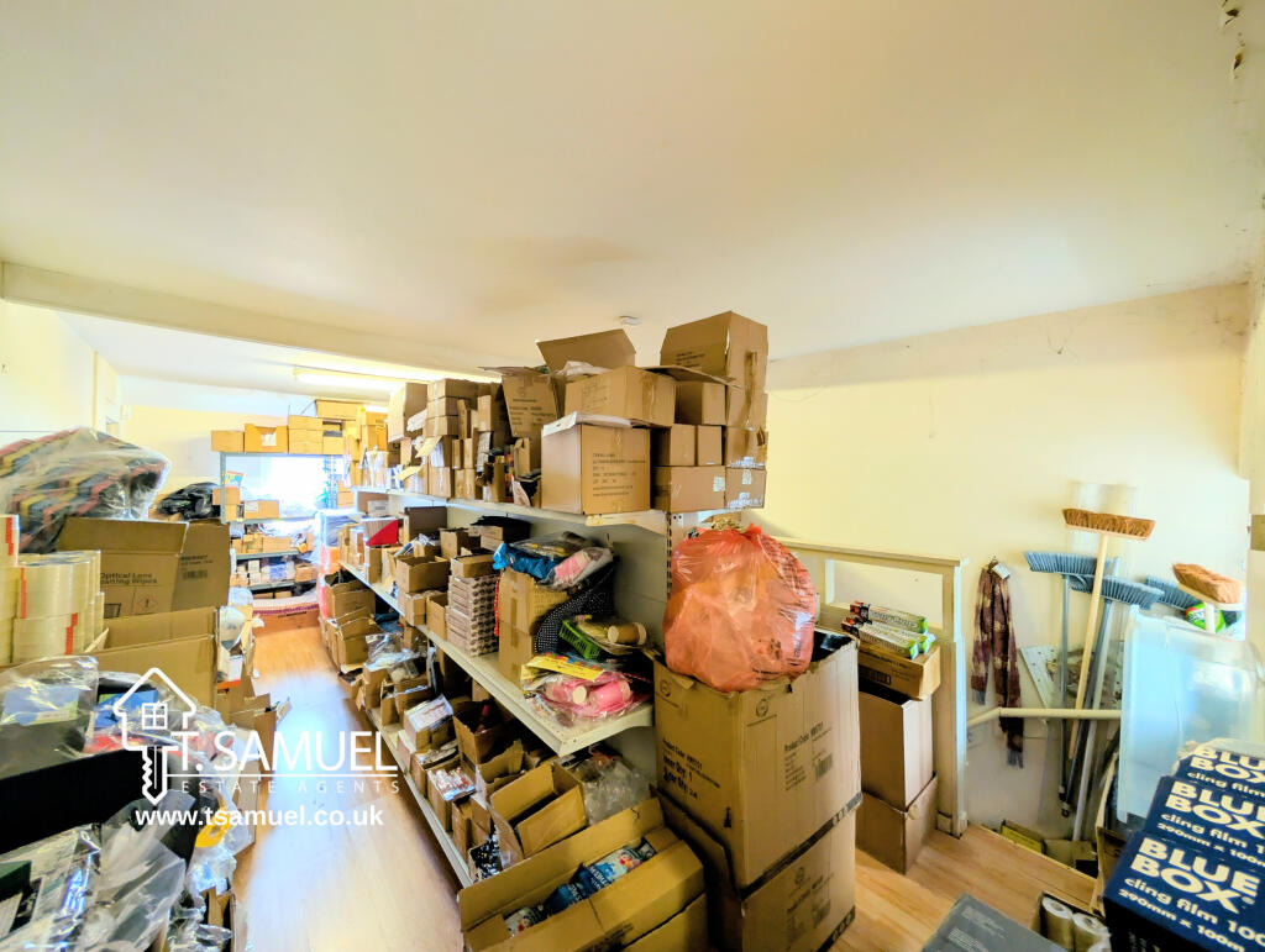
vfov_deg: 94.6
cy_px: 476
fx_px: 439
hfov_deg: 110.5
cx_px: 632
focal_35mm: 12
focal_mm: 2.02
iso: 66
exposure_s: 1/20
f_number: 1.7
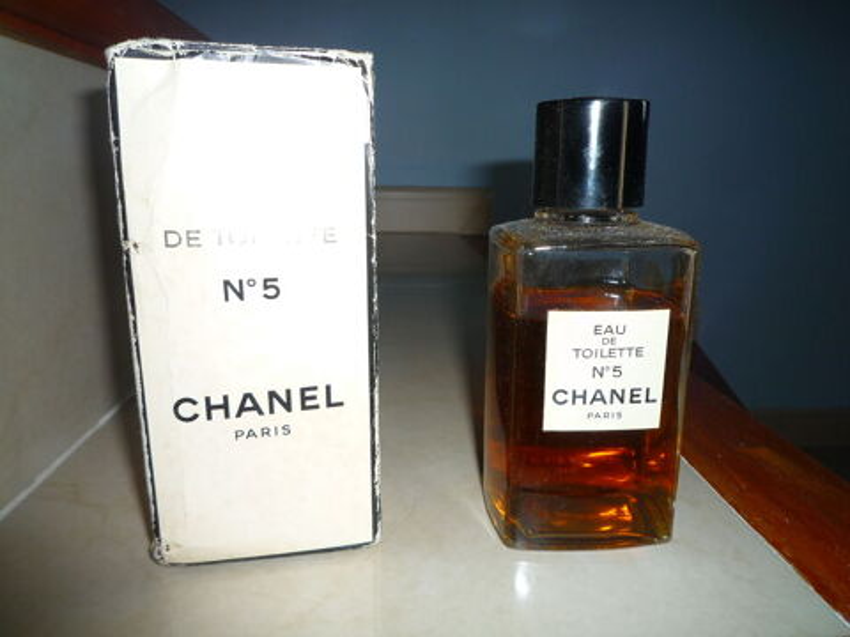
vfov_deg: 54.9
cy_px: 318
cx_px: 425
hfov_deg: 69.4
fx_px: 614
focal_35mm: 25
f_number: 4
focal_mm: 4.4
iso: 100
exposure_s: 1/30
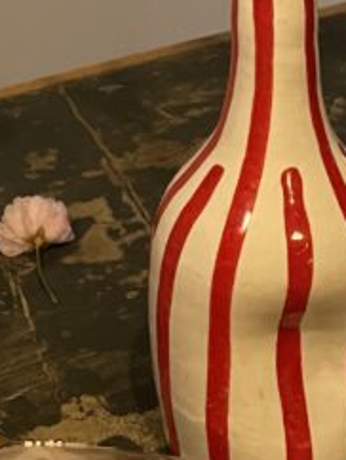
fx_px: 1463
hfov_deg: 13.4
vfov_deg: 16.6
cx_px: 67
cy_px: -186
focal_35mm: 110
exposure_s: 1/40
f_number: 1.6
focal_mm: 4.2
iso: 500
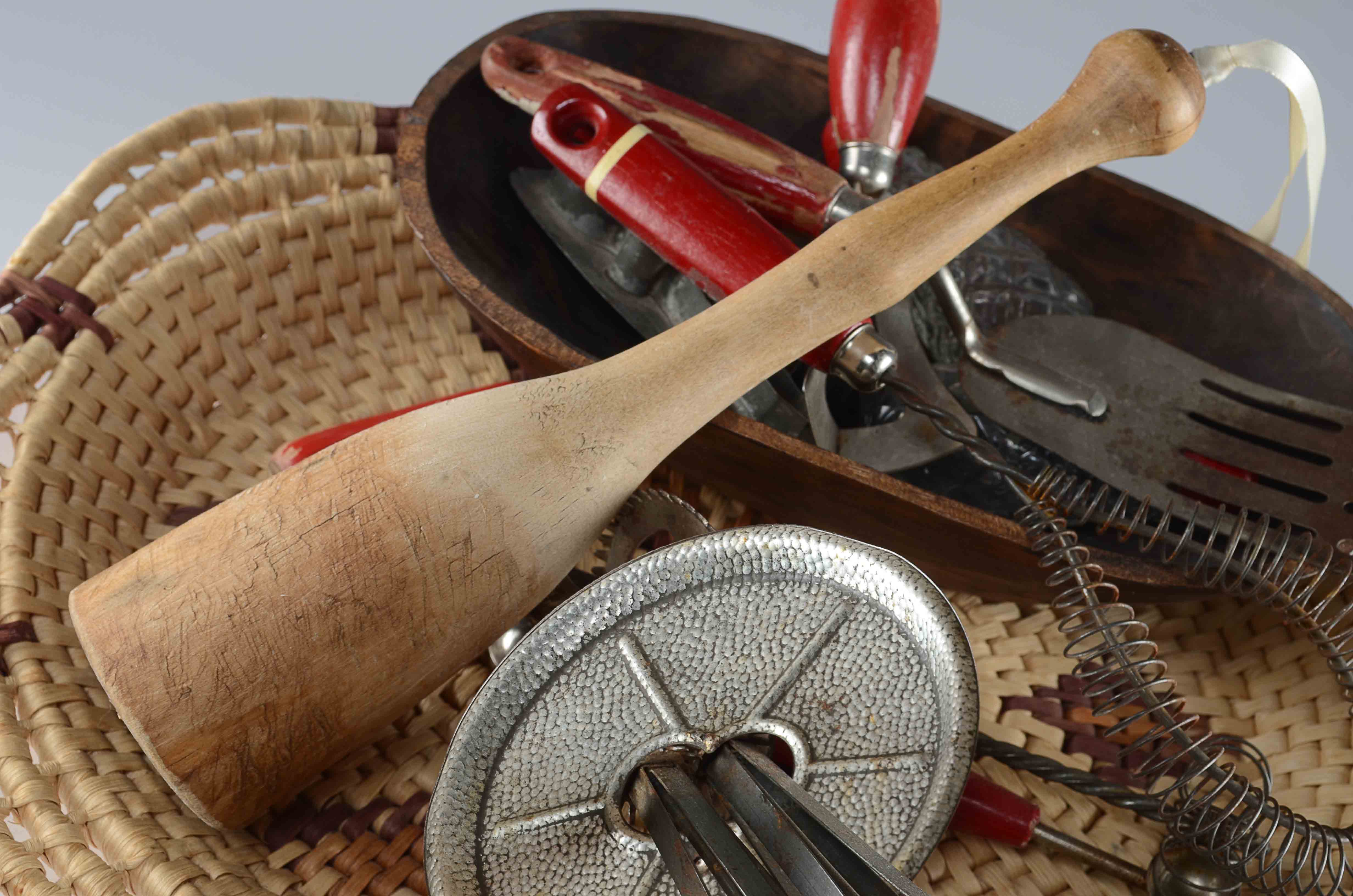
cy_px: 448
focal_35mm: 66
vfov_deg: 20.5
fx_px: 2475
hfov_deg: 30.6
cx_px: 676
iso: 100
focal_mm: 44
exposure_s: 1/80
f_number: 10
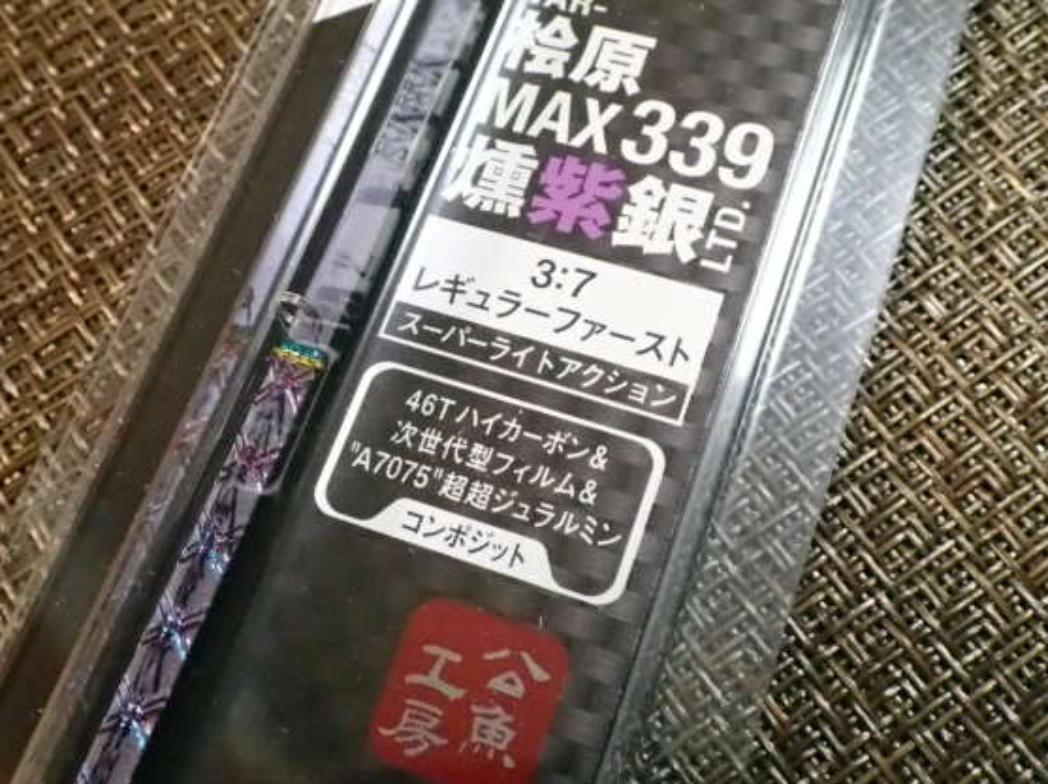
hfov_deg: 41.2
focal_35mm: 46
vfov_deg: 31.5
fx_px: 1392
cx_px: 463
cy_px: 376
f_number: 4
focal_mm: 7.34
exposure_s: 1/100
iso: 3200
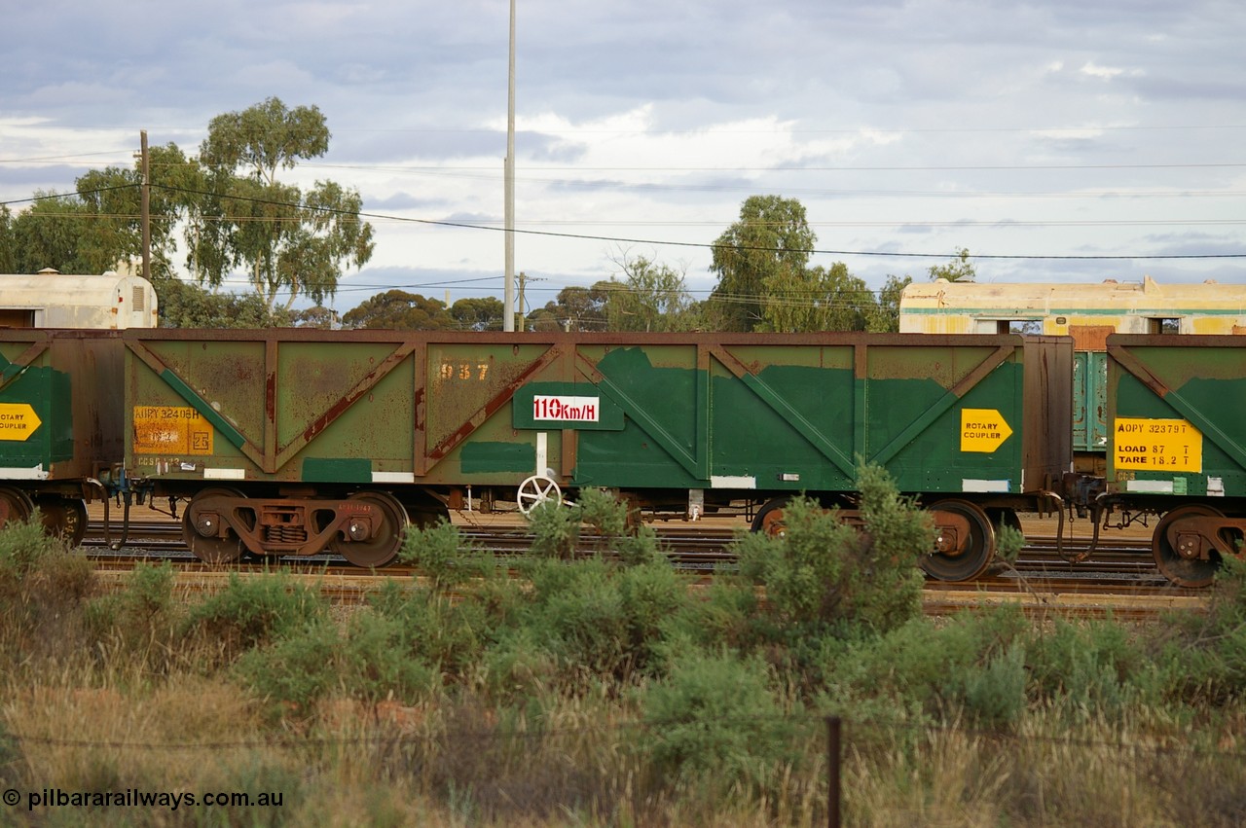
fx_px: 4824
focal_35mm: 140
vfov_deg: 9.8
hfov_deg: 14.7
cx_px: 623
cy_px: 414
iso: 200
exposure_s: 1/180
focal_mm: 93
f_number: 4.5
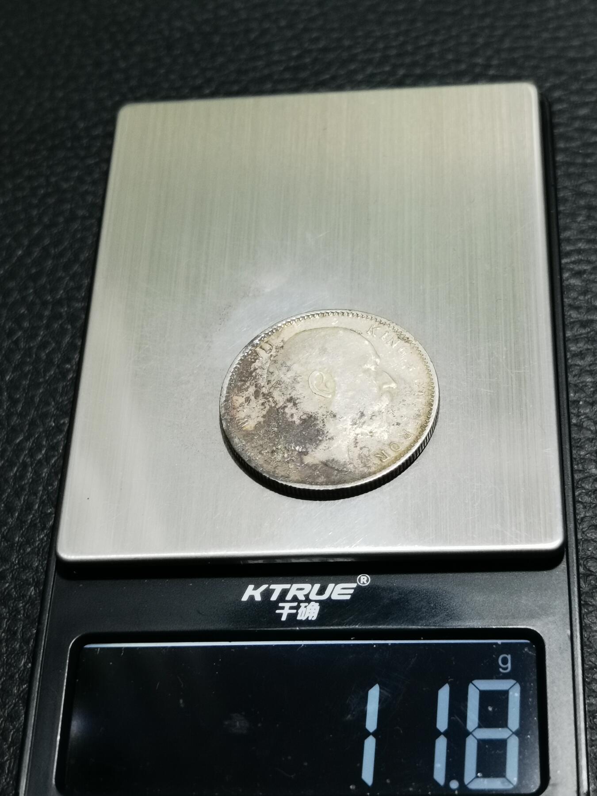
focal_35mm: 64
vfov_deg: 30.3
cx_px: 298
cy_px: 398
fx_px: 1472
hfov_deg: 22.9
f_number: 1.9
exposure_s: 1/100
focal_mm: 6.67
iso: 160
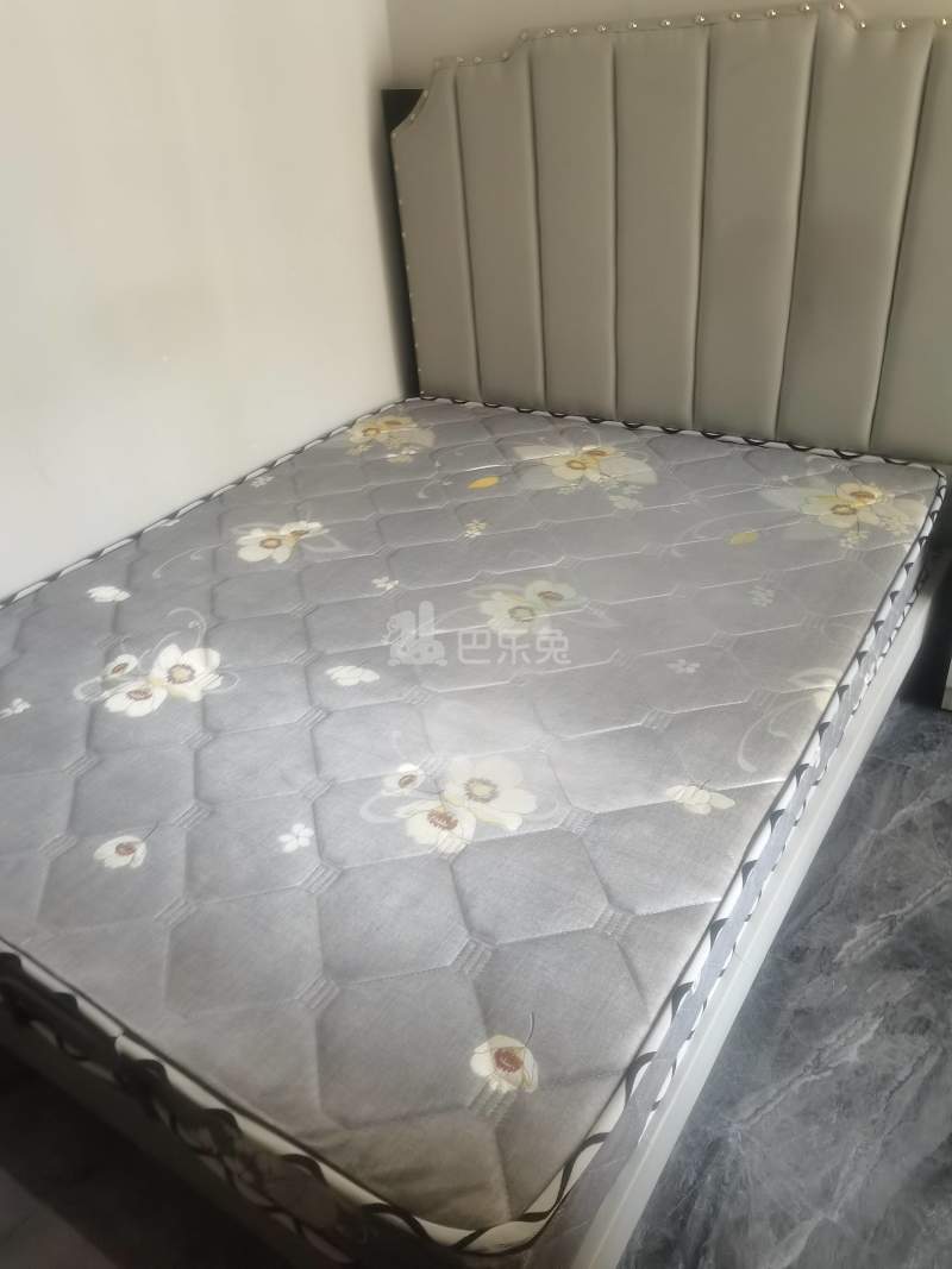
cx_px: 476
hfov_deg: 53.1
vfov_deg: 67.3
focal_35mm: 26
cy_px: 634
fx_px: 954
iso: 500
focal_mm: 5.58
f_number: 1.8
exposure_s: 1/25
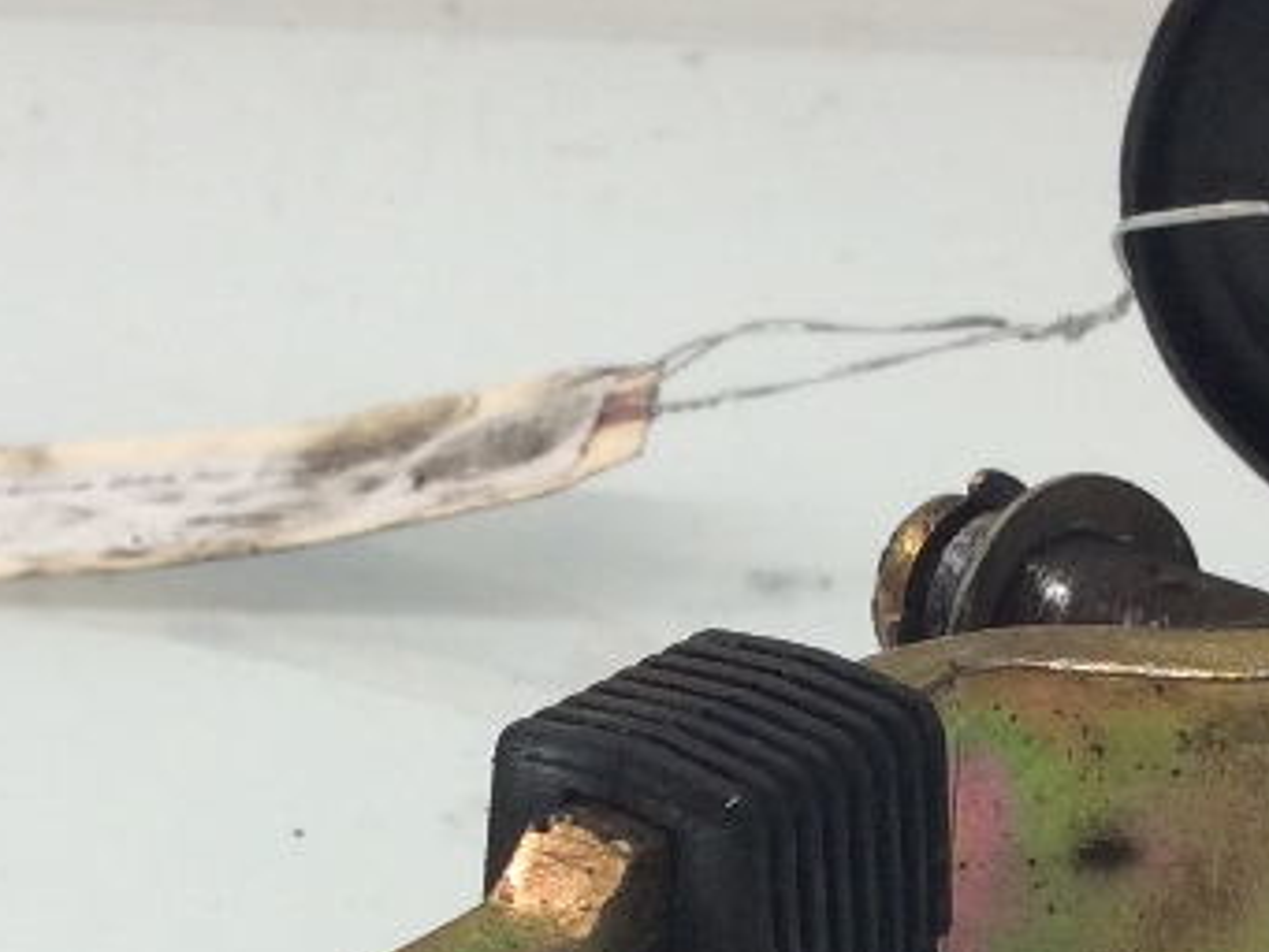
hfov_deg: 16.4
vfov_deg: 12.3
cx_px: 573
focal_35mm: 120
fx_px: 4401
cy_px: 881
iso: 40
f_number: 2.4
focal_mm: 3.3
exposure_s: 1/60
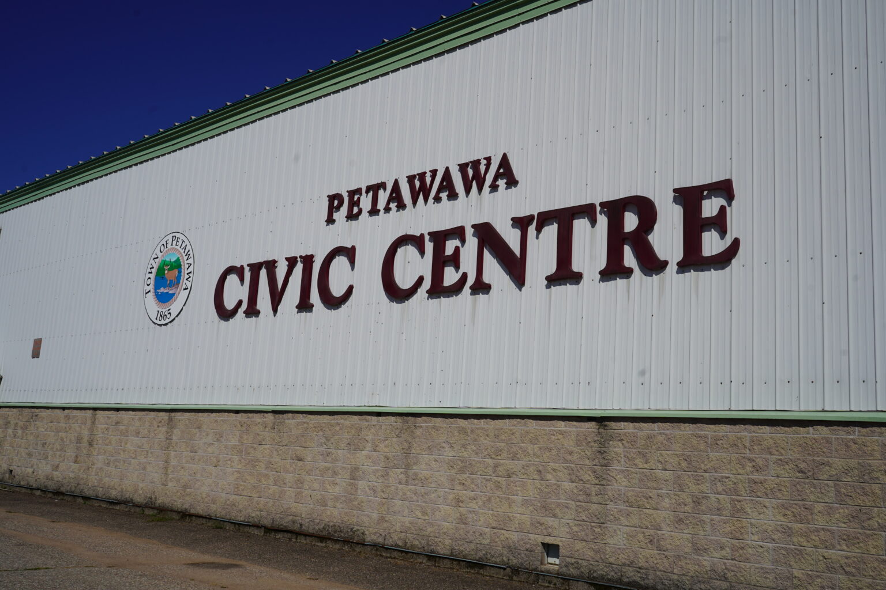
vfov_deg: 38.9
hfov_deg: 55.8
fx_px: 837
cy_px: 295
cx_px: 443
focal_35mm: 34
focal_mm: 34
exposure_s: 1/640
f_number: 10
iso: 100
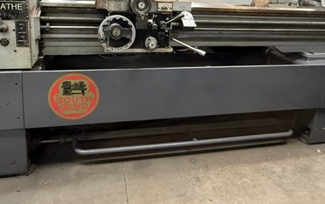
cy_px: 31
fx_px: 221
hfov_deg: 72.1
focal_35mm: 25
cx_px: 139
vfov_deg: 45.8
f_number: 2.2
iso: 640
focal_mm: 2.22
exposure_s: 1/60
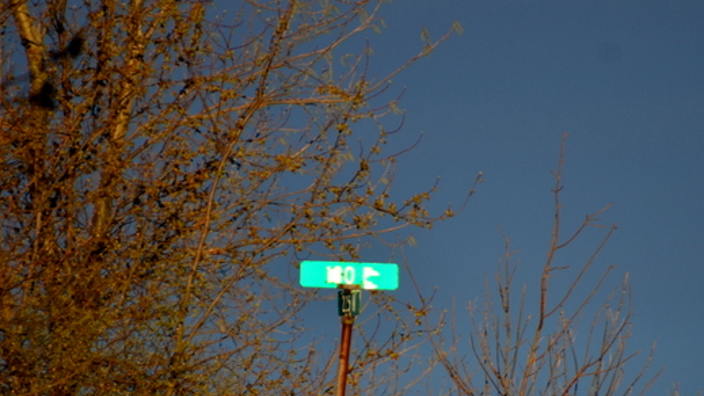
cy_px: 399
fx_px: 23093
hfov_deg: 1.7
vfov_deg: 1.0
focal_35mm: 1237
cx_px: 452
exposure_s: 1/160
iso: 100
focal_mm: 400
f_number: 6.3
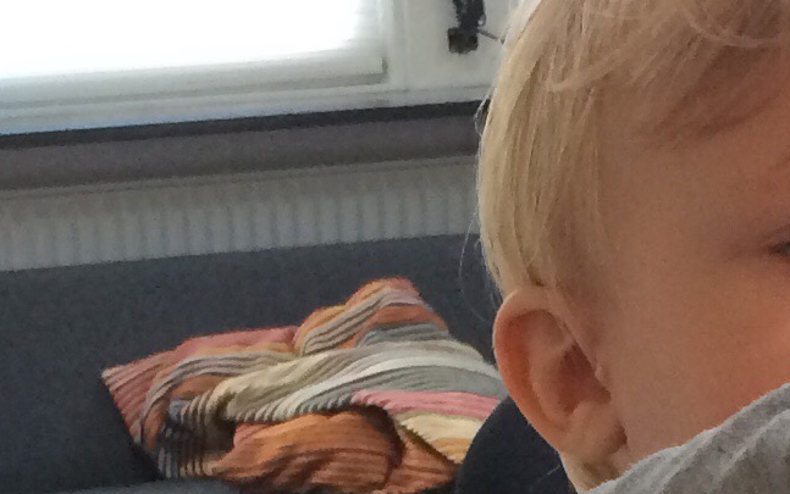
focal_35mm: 155
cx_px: 435
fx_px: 3339
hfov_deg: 13.5
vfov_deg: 8.2
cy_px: 837
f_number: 2.2
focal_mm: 4.15
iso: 80
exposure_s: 1/33
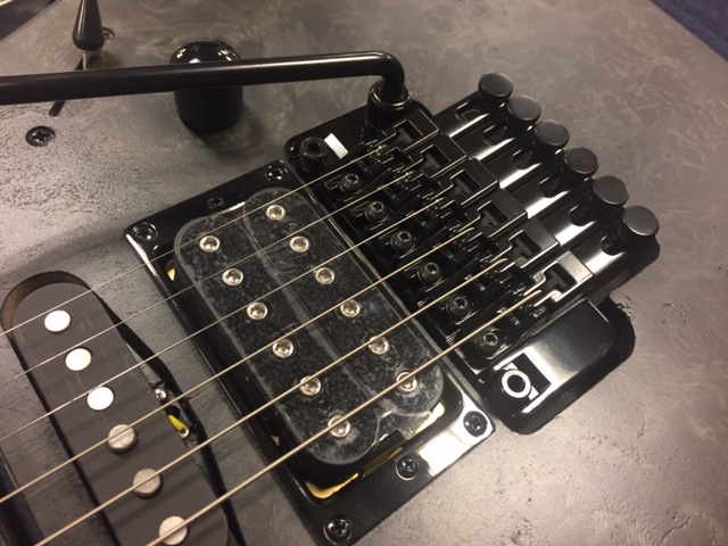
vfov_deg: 48.2
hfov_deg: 61.7
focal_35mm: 29
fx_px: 610
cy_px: 273
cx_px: 364
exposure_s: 1/30
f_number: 2.2
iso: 100
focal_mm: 4.15
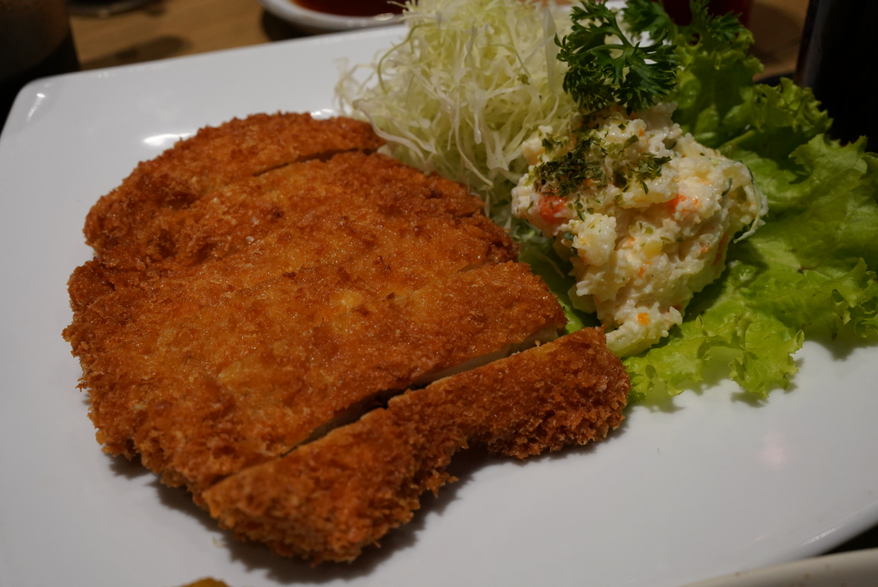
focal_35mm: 40
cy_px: 294
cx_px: 439
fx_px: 976
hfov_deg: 48.4
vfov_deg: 33.5
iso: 2500
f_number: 8
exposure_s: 1/60
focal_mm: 40
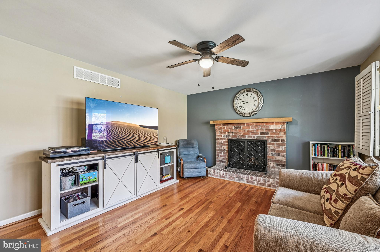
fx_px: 148
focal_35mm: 14
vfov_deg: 81.1
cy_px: 126
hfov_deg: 104.3
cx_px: 190
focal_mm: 14
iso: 400
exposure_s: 1/4
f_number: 8
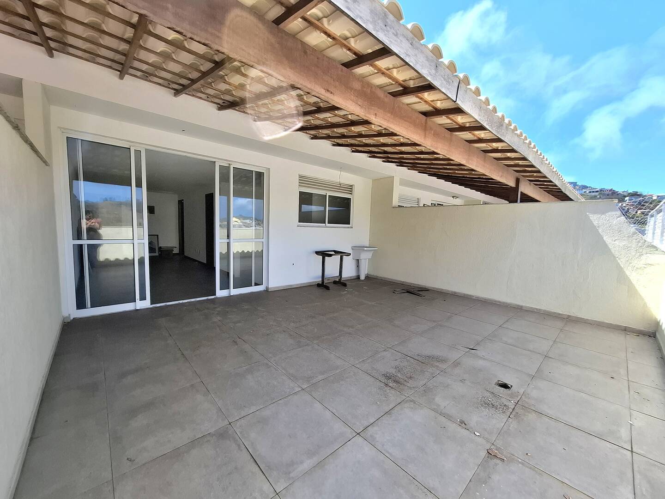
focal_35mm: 13
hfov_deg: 106.2
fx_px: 250
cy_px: 250
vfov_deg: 89.9
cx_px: 332
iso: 40
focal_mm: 1.74
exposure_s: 1/588
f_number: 2.2
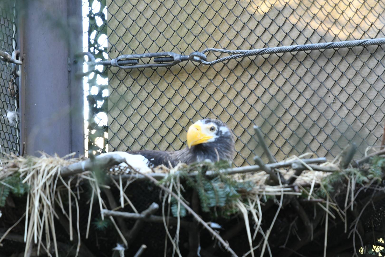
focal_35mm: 600
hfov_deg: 3.4
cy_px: 128
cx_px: 192
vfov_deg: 2.3
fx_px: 6416
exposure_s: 1/60
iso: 1000
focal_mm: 400
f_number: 6.3
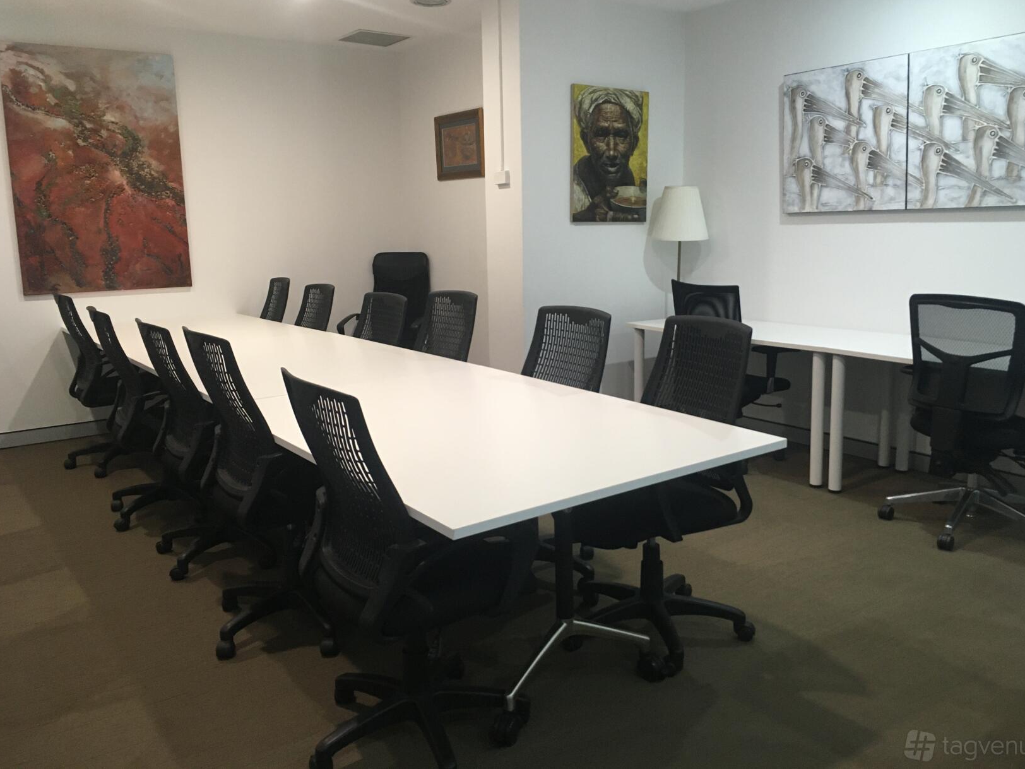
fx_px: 888
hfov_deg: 60.0
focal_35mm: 30
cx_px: 524
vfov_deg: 46.8
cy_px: 372
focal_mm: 4.15
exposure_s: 1/33
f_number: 2.2
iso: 160
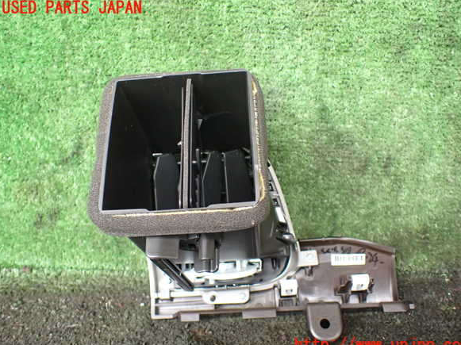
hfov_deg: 58.4
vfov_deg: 45.4
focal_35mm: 31
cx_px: 236
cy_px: 177
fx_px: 413
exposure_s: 1/125
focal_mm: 5.4
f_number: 2.3
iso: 640
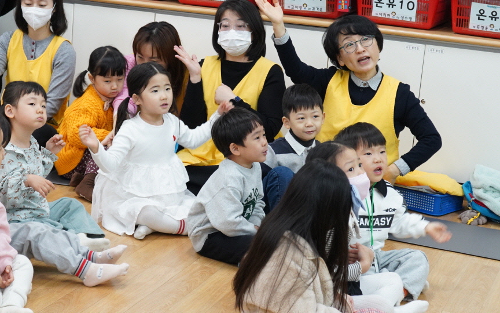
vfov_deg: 14.2
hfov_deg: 22.5
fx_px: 1254
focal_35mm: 92
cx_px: 178
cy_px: 174
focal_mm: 60
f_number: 5.6
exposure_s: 1/80
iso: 2500
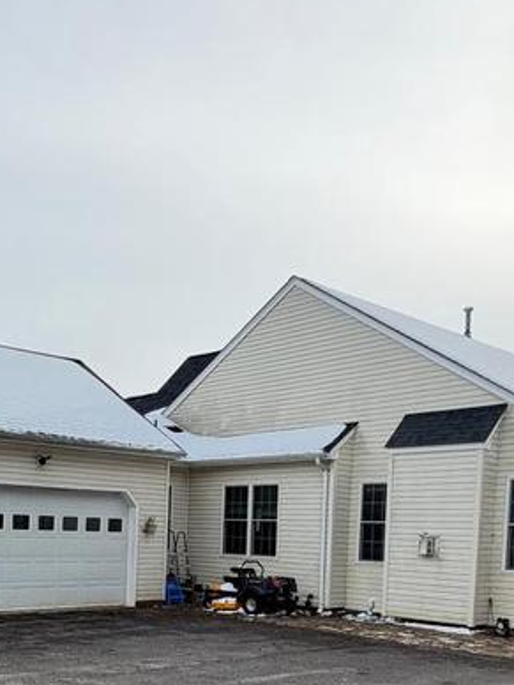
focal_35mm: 39
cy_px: 567
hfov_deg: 35.1
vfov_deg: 45.0
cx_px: 72
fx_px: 772
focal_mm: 2.22
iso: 64
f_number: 2.2
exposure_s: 1/424
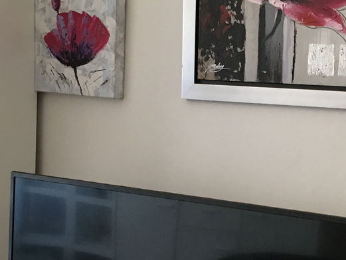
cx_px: 298
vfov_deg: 16.5
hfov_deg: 21.6
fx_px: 890
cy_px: 190
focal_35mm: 89
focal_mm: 4.15
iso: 80
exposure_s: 1/17
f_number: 2.2
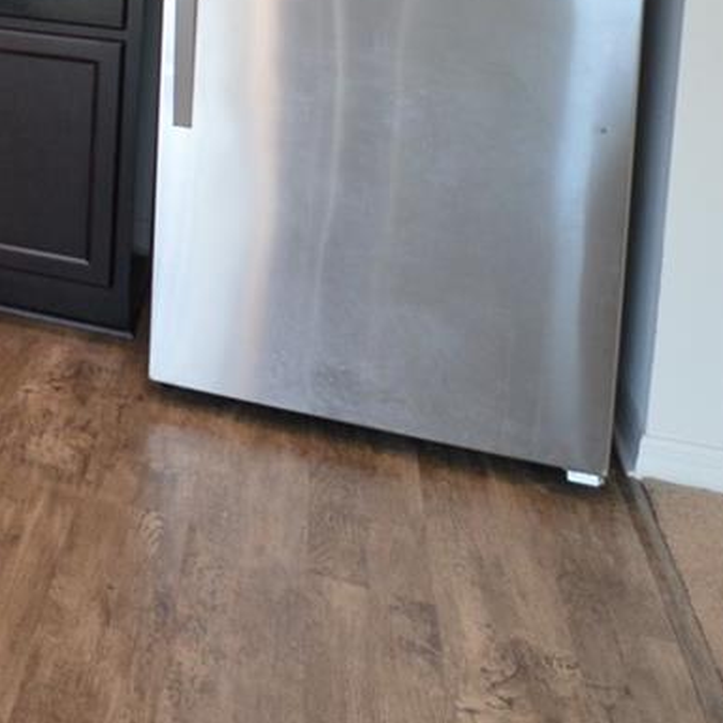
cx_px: -424
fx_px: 1252
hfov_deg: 23.8
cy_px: -172
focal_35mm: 53
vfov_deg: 27.7
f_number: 3.5
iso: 450
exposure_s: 1/60
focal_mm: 10
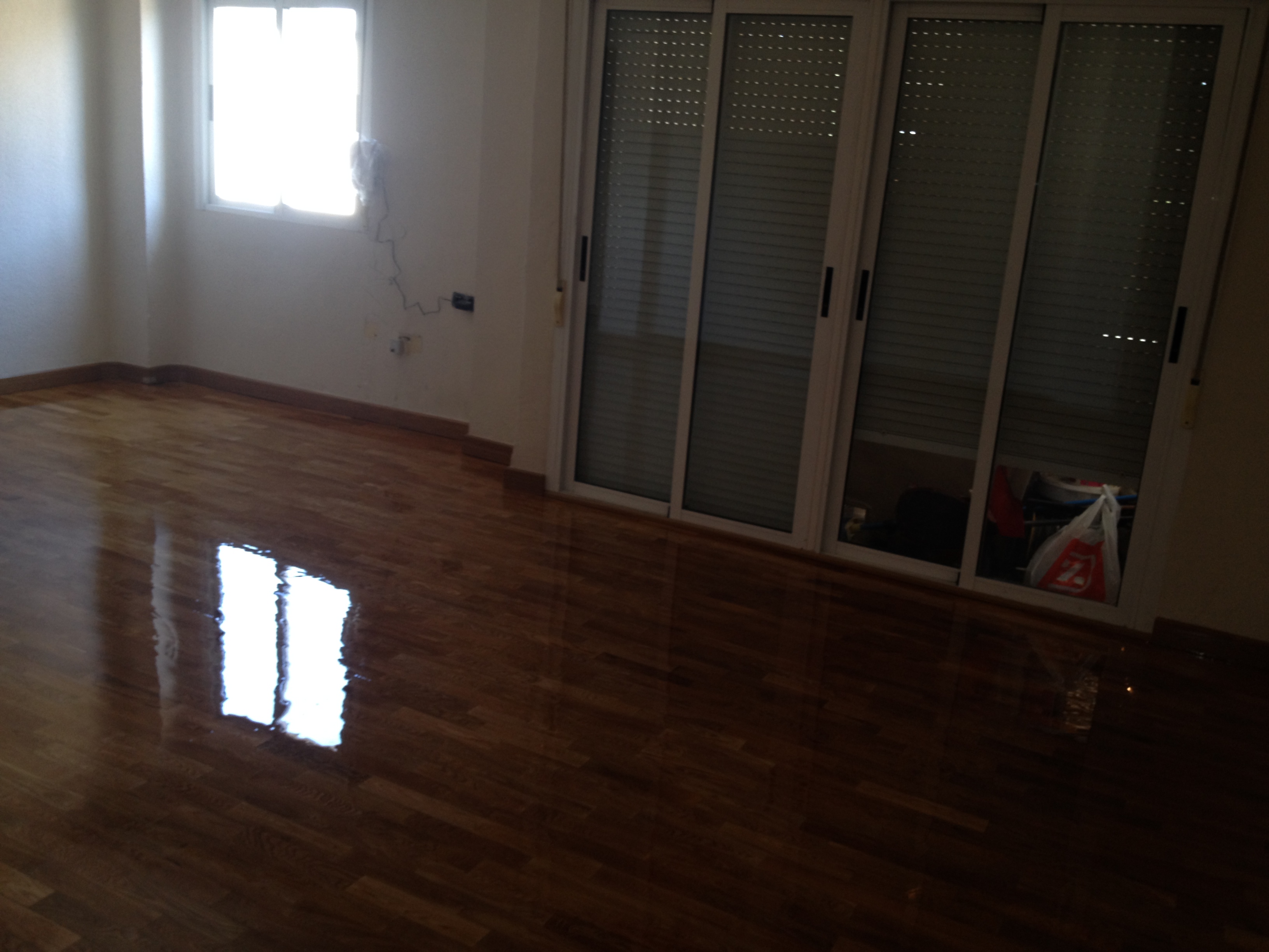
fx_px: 1283
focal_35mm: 35
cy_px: 476
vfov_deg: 40.7
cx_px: 634
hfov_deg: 52.6
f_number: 2.4
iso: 50
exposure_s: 1/27
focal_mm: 4.28
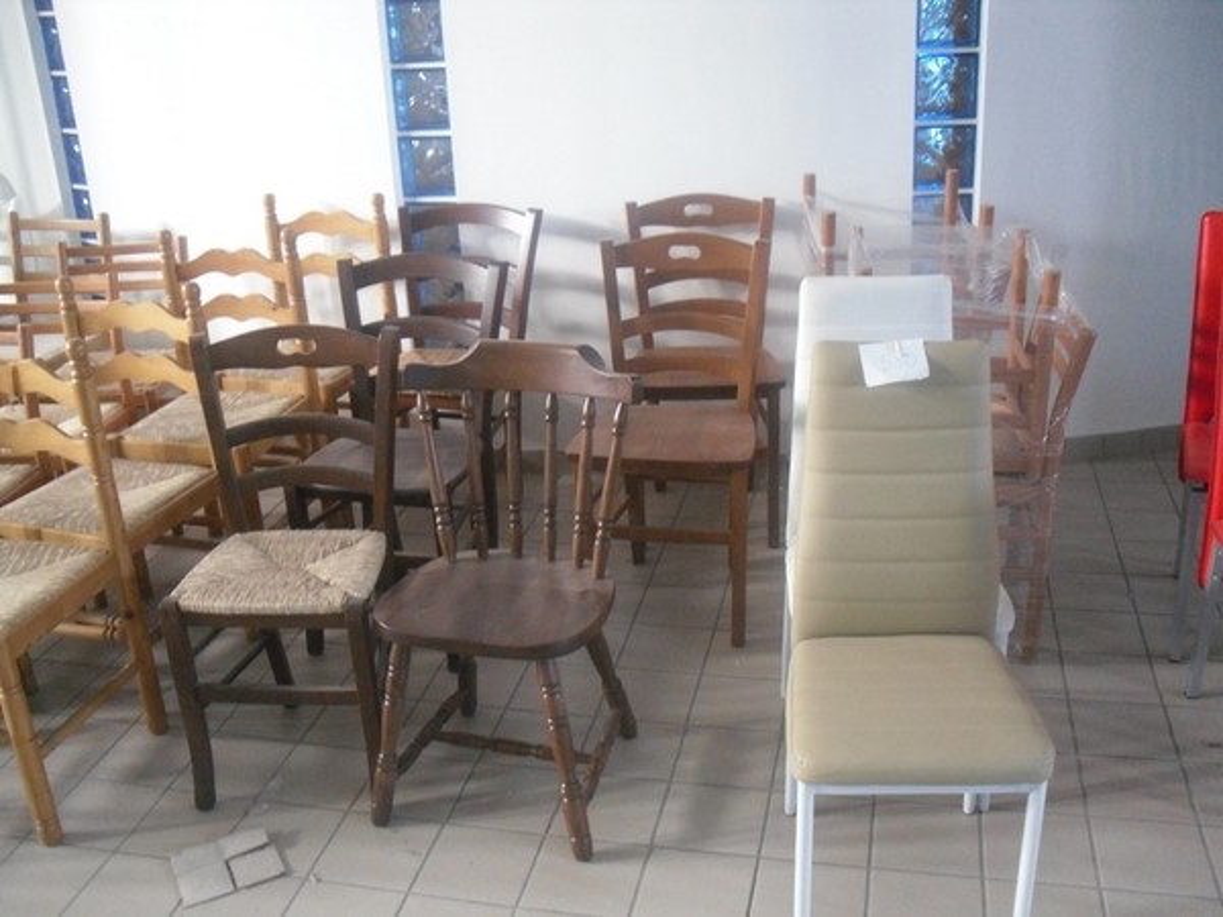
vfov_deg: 40.7
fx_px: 1237
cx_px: 612
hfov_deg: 52.6
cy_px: 458
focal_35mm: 35
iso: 800
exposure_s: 1/22
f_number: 3
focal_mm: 6.3
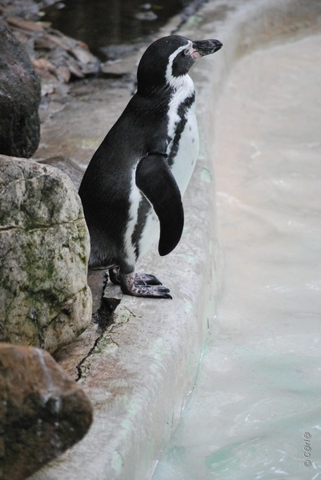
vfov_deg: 8.6
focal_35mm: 240
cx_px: 160
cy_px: 240
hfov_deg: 5.7
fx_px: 3204
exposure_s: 1/400
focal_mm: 160
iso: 1600
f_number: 5.3
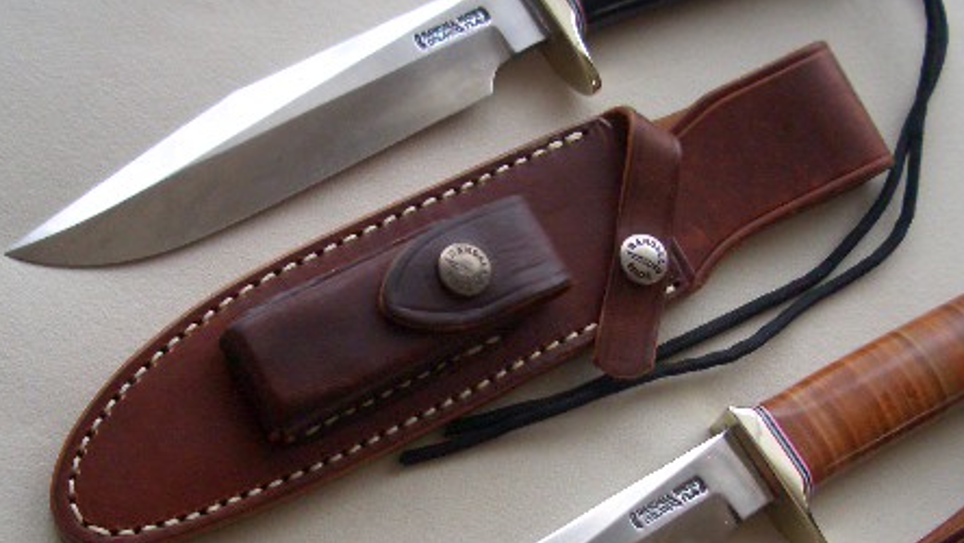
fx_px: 1406
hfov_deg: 37.8
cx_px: 462
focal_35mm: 55
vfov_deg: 21.8
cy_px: 339
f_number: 2.6
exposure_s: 1/30
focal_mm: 5.8
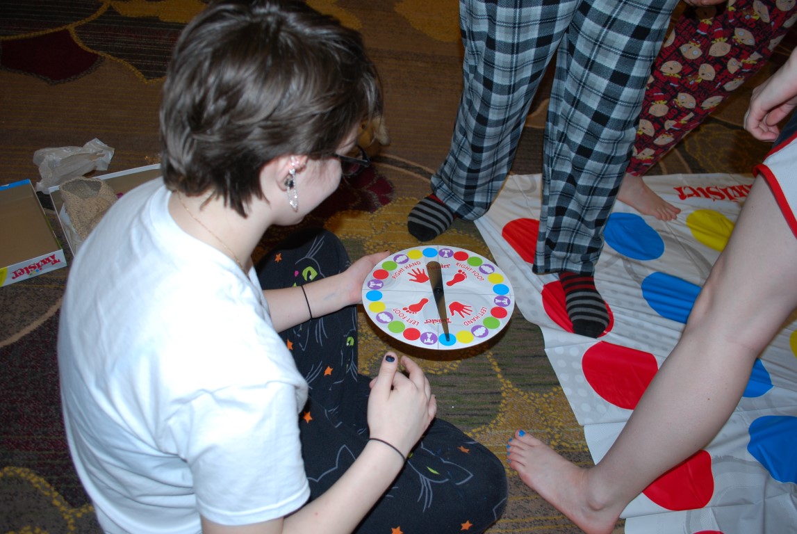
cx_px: 398
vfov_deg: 48.1
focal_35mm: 27
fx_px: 599
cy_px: 267
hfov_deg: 67.3
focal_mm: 18
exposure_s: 1/60
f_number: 3.8
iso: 200
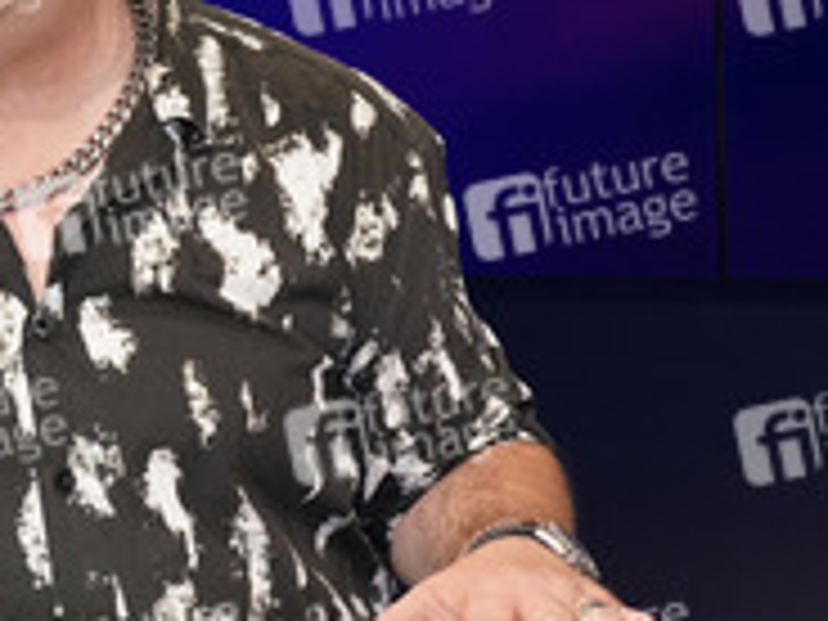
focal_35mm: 85
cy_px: 94
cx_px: 11
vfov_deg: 17.2
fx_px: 2033
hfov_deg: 22.2
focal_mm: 36
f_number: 5.6
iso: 2000
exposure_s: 1/125
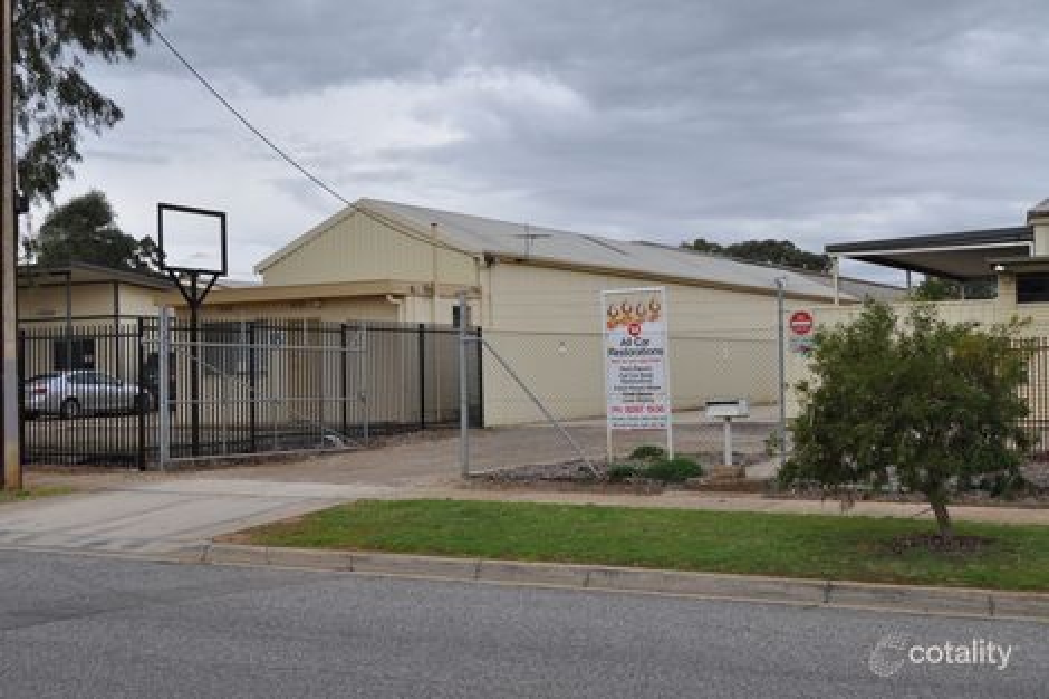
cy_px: 350
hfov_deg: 41.1
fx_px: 1398
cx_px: 524
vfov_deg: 28.1
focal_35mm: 48
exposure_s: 1/250
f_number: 8
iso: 200
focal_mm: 32
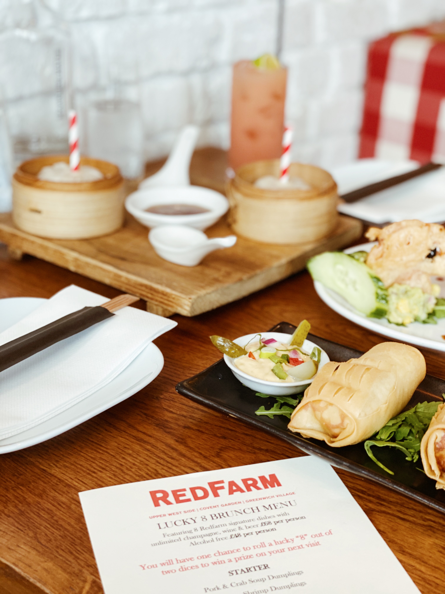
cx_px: 222
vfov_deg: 36.8
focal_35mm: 52
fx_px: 891
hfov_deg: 28.0
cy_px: 297
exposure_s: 1/100
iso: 125
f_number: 2
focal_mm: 6
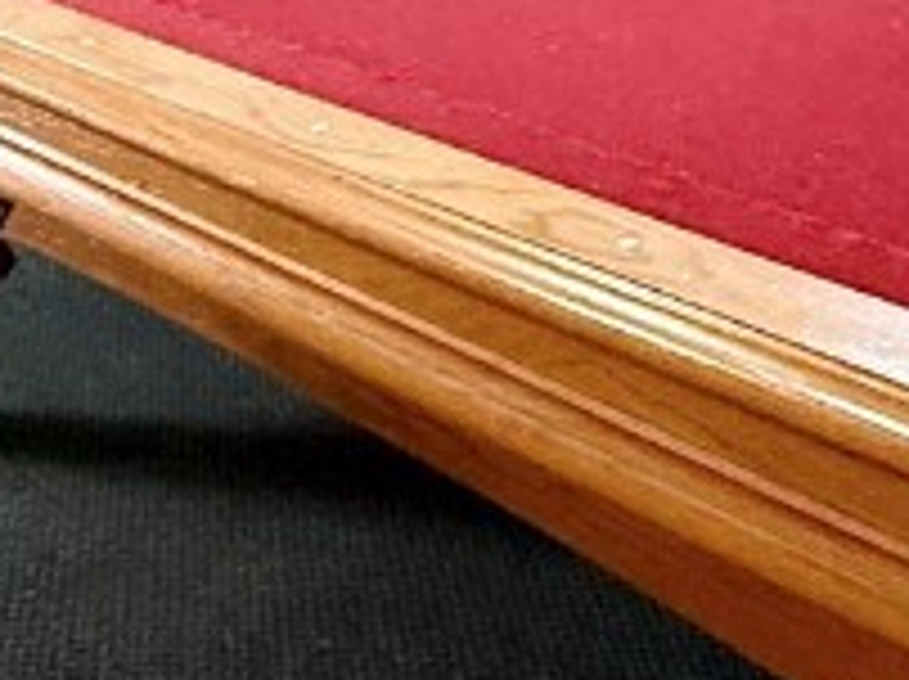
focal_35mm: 71
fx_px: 1862
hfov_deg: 25.7
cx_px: 958
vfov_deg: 17.7
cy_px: -446
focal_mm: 2.22
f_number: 2.2
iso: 400
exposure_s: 1/60
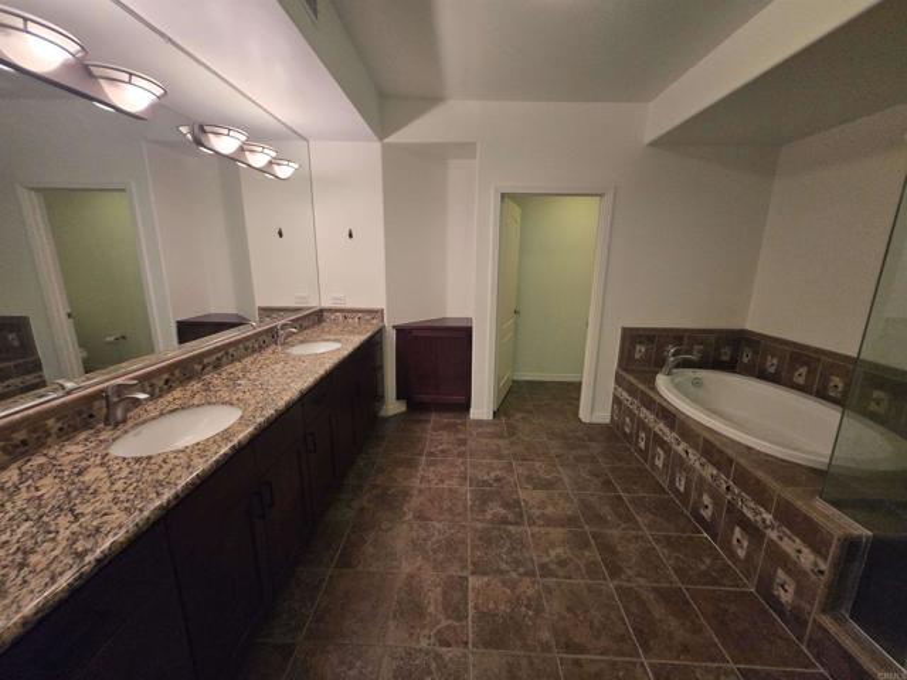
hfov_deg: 106.2
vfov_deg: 89.9
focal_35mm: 13
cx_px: 454
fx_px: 341
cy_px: 340
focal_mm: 1.7
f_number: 2.2
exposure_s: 1/60
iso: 320
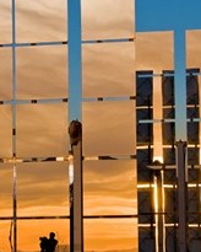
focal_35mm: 172
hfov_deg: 9.0
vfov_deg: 11.2
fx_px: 1279
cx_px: 81
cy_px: 120
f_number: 11
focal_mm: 52
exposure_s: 1/500
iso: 400
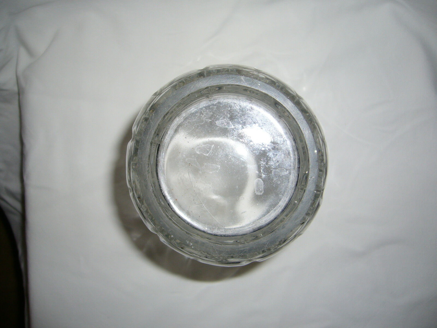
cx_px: 218
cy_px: 164
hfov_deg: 52.6
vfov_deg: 40.7
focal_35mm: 35
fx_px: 442
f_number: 2.8
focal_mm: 5.8
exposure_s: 1/60
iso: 80
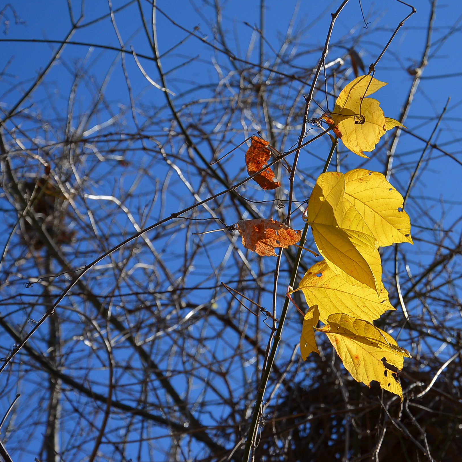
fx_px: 1465
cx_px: 346
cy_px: 229
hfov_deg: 17.8
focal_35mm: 97
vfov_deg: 17.9
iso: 400
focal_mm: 50
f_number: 8
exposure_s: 1/2000
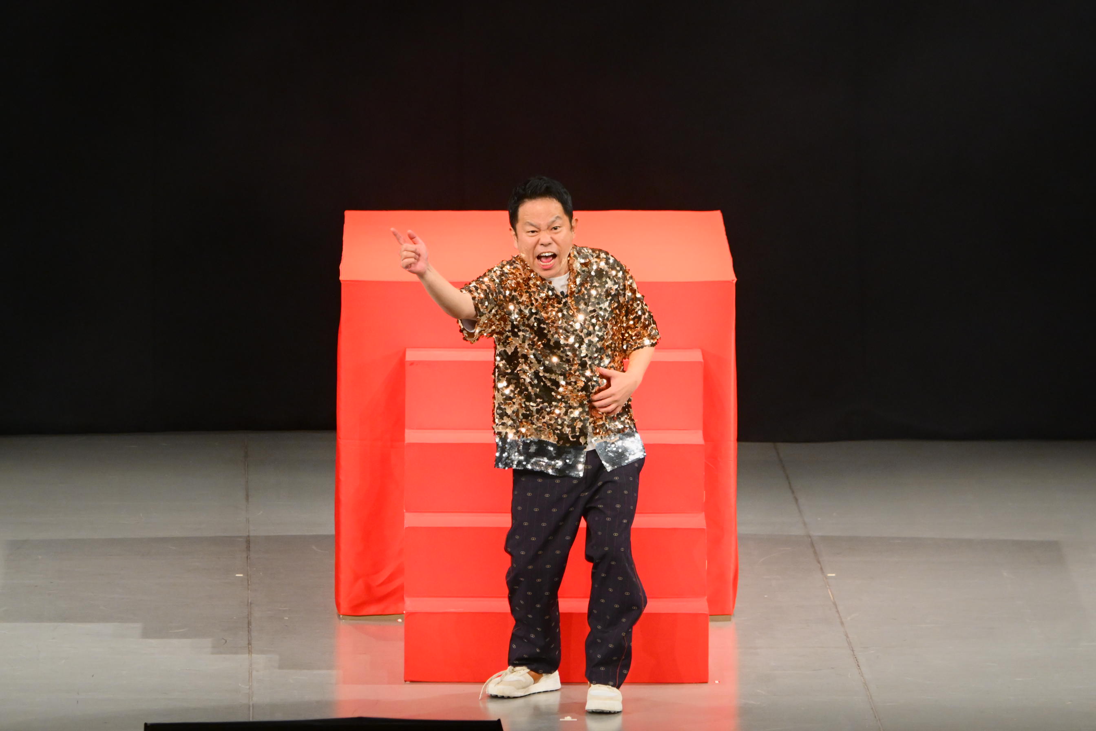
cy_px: 366
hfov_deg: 5.7
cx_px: 548
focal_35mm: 360
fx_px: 10959
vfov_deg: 3.8
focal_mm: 240
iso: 3200
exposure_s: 1/320
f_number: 5.6
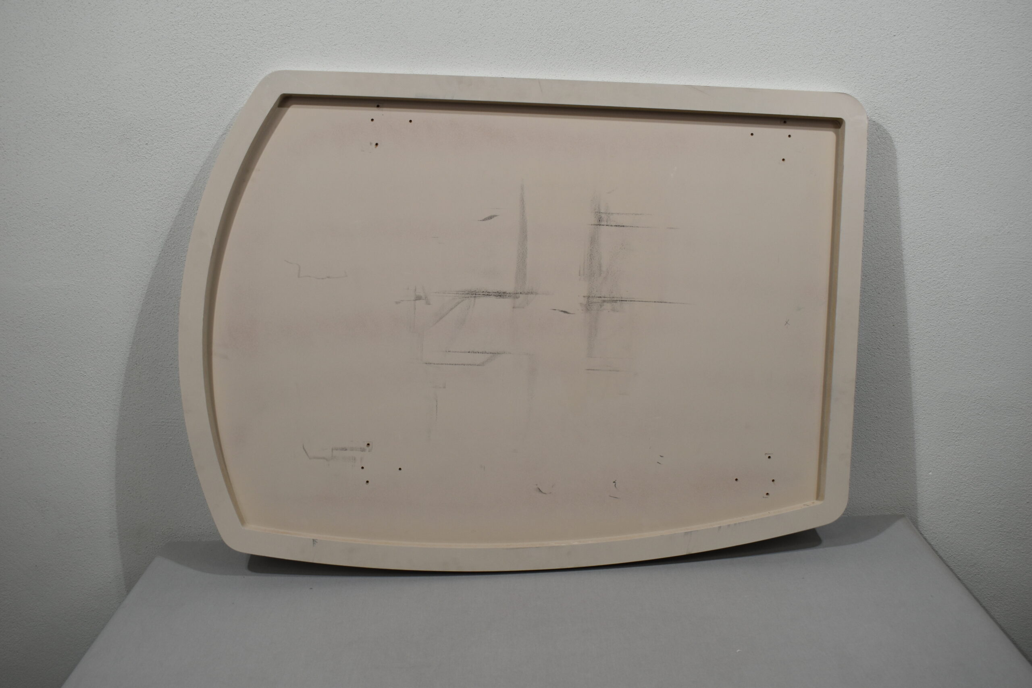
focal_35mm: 38
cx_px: 516
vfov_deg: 35.5
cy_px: 344
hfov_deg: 51.3
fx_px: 1075
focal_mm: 25
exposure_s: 1/125
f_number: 5.6
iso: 320
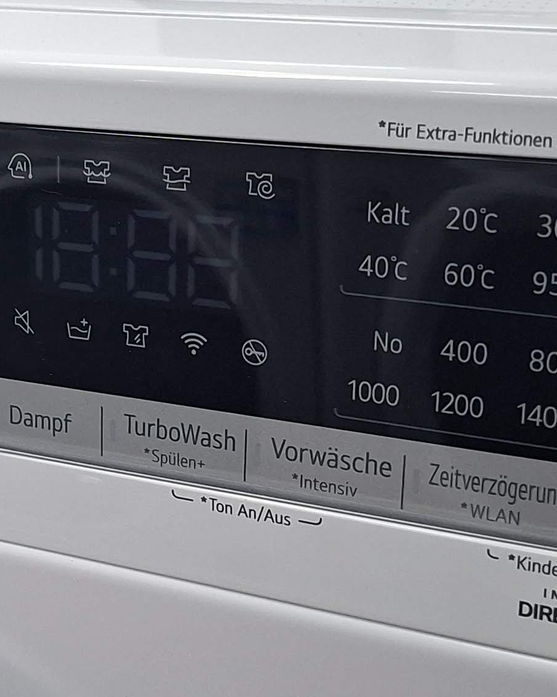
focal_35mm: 79
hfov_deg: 18.8
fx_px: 1629
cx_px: -9
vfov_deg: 24.1
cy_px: 345
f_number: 1.8
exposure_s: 1/100
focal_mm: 5.54
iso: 320
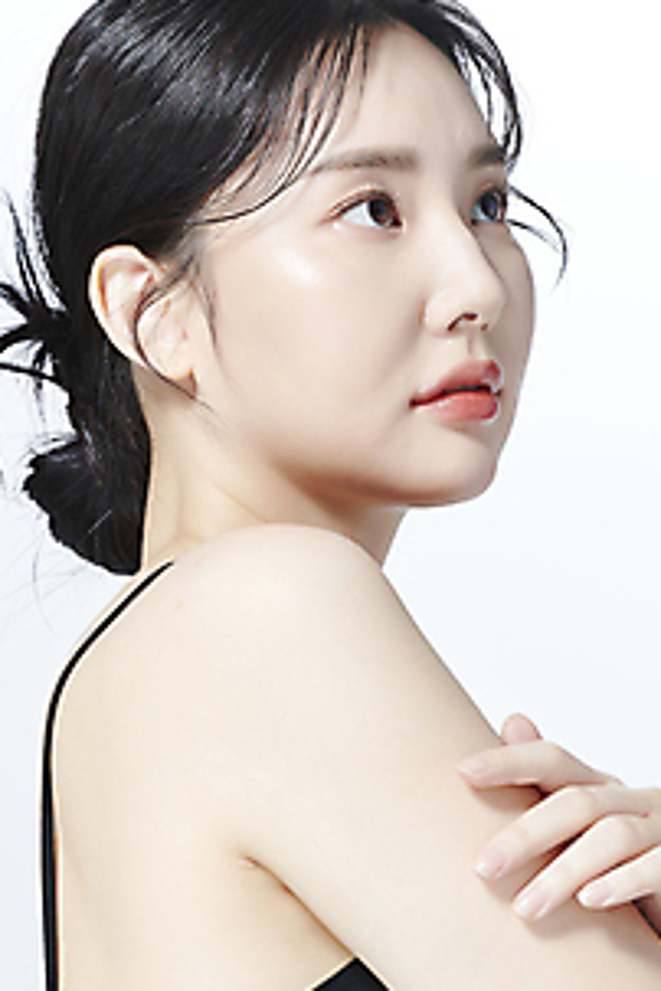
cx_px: 303
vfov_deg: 10.4
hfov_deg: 6.9
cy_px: 425
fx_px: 5453
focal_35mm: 198
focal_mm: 150
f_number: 11
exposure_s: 1/125
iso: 64
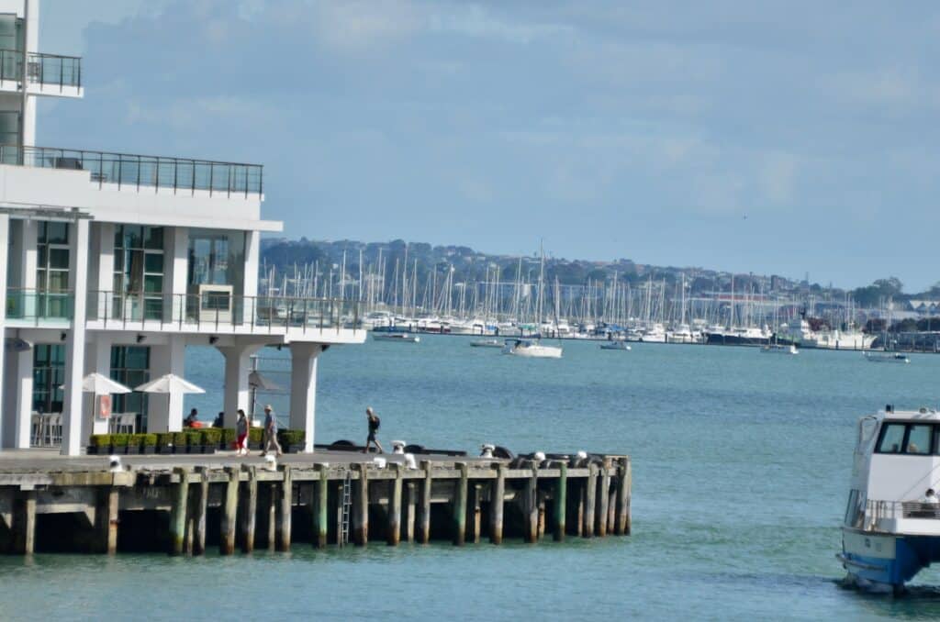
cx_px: 470
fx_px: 7425
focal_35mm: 285
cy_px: 311
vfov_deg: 4.8
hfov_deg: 7.2
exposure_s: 1/500
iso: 200
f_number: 5.6
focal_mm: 190
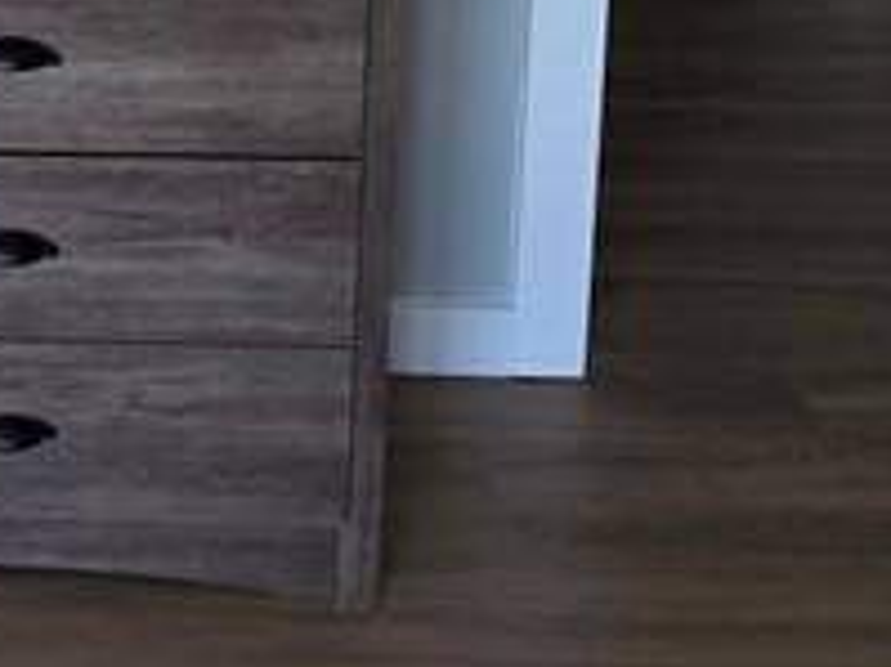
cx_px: -139
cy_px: -434
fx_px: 1724
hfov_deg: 26.3
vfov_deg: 18.4
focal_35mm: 67
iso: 250
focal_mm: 2.2
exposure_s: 1/120
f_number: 1.9
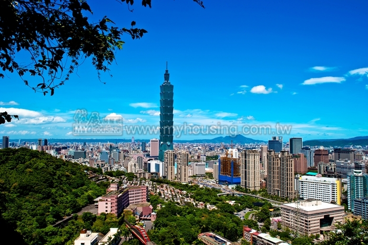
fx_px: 296
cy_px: 122
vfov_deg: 44.9
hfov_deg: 63.7
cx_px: 184
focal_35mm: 29
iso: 100
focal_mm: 29
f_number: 22
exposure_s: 1/60
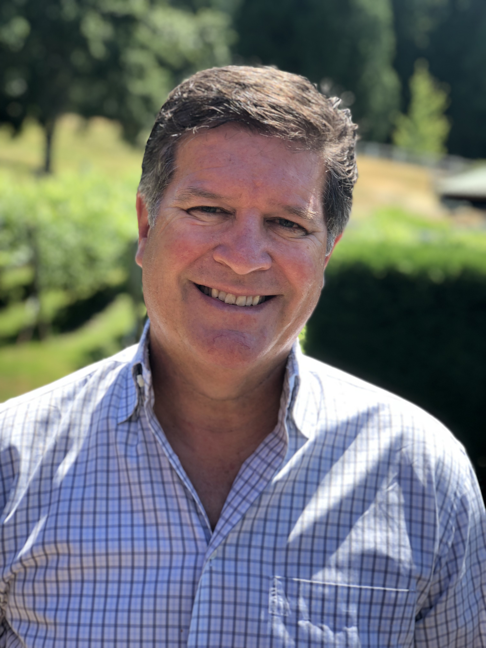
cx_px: 243
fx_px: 973
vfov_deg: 36.8
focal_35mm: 52
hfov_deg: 28.0
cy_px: 324
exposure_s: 1/127
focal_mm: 6
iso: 16
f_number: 2.4
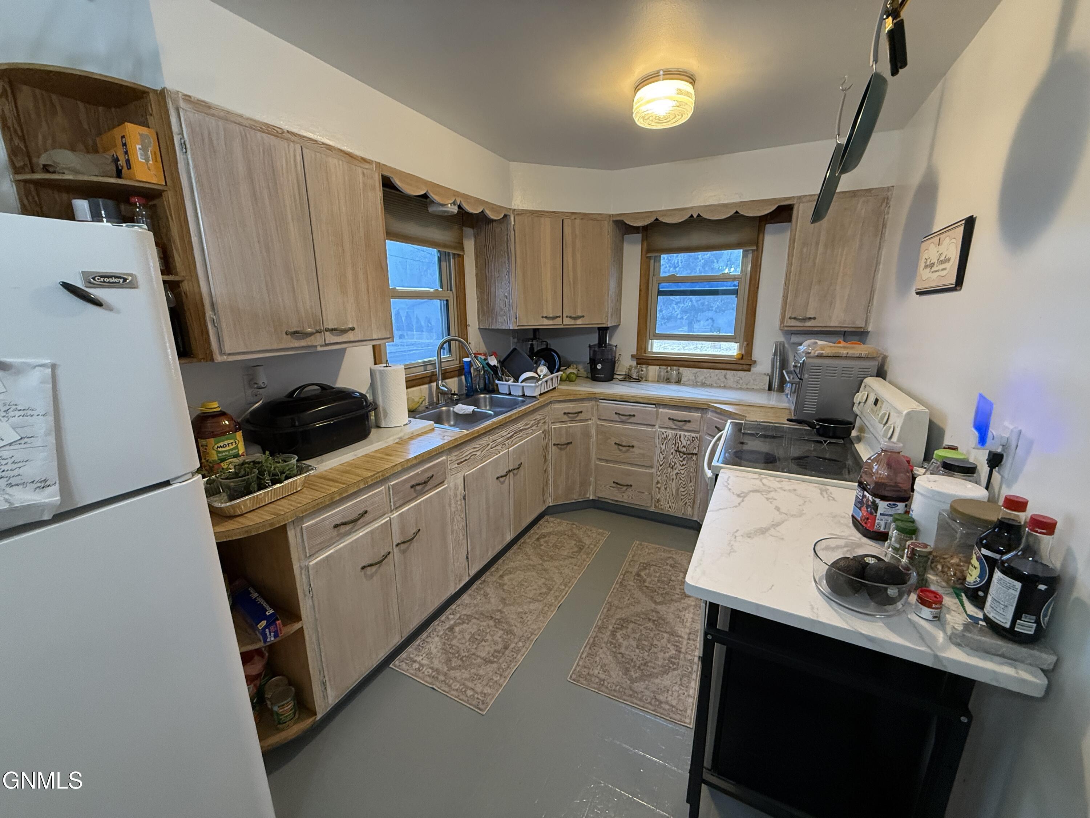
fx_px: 441
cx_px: 545
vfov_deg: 85.7
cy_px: 409
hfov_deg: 102.1
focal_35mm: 14
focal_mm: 2.22
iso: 250
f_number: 2.2
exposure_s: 1/60
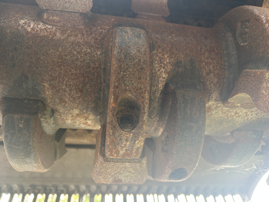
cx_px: 134
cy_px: 101
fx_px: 202
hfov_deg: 67.3
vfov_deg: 53.1
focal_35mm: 26
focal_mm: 5.7
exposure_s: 1/121
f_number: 1.5
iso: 80
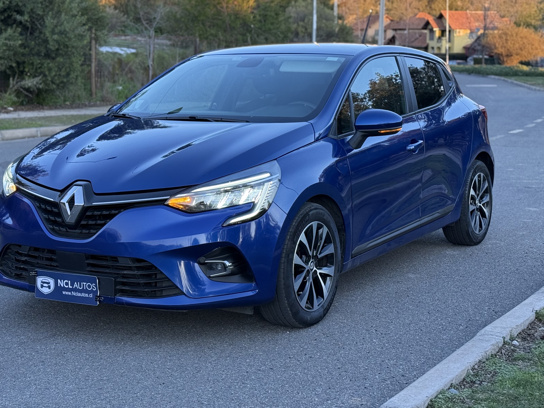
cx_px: 250
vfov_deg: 24.0
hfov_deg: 31.7
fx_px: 959
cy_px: 151
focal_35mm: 61
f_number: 1.78
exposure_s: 1/299
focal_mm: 6.76
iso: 160
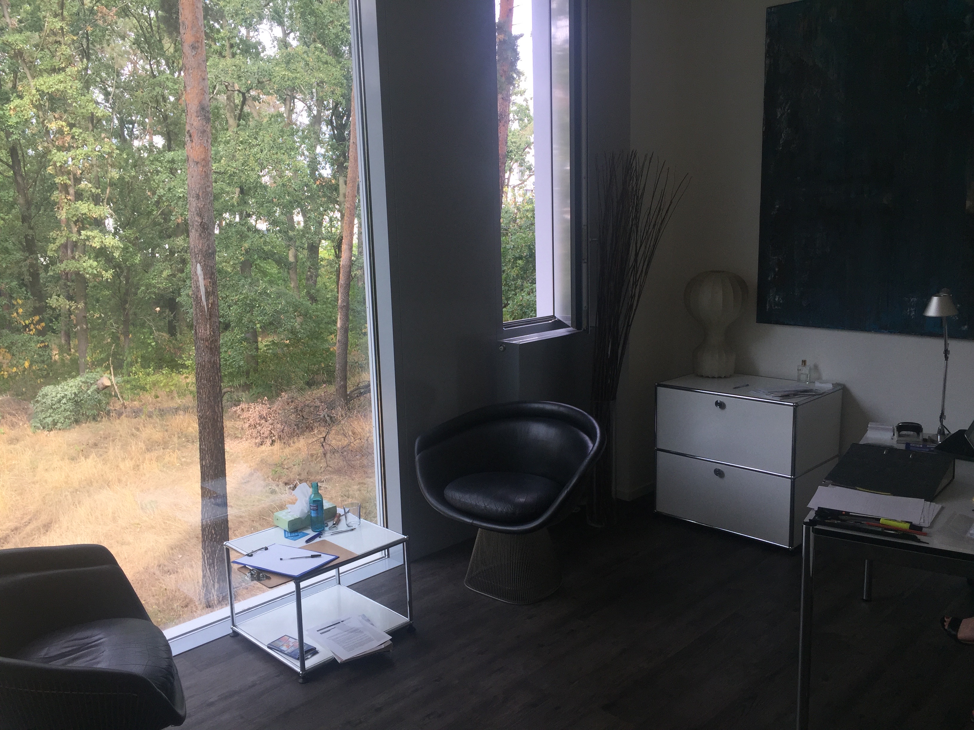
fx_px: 816
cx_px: 487
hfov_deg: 61.7
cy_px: 365
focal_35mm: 29
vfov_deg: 48.2
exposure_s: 1/173
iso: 32
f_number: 2.2
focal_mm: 4.15
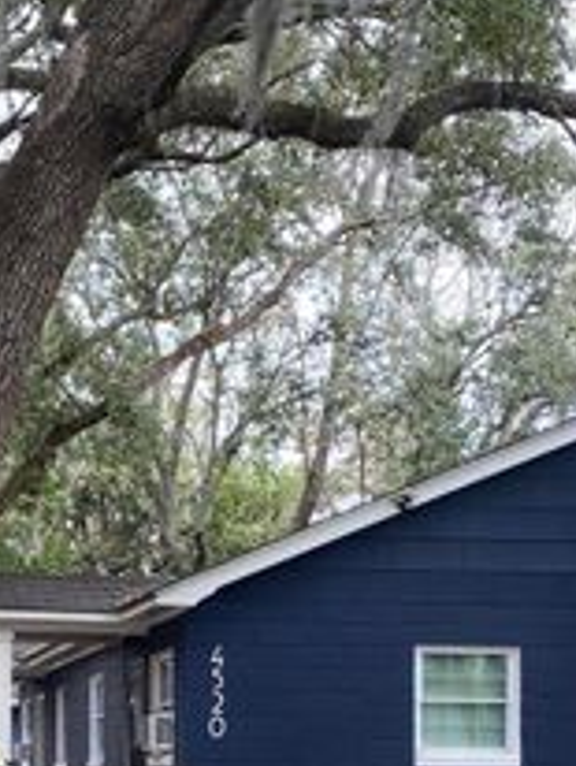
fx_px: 1860
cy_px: 723
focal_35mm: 84
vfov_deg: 22.6
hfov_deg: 17.3
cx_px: 22
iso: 32
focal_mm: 4.25
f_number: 1.8
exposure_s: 1/122
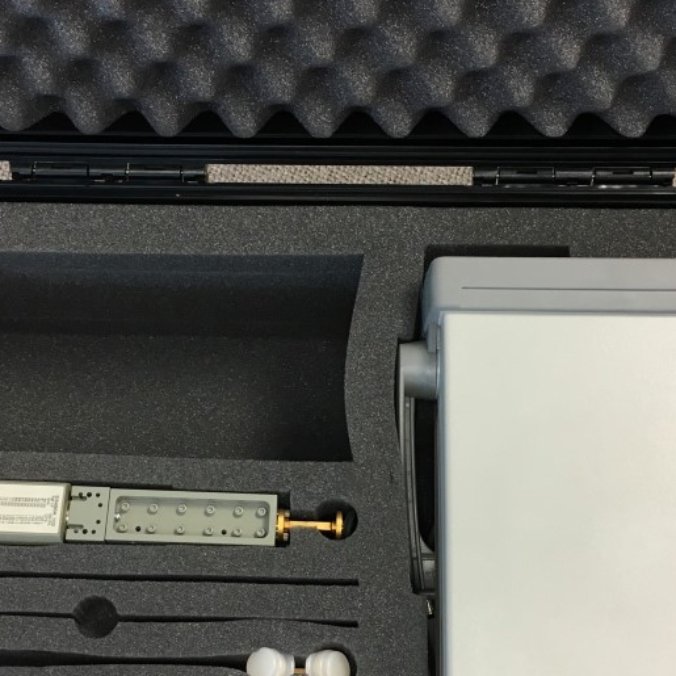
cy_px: 445
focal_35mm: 51
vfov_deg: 33.1
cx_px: 323
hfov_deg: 33.4
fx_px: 1127
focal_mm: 4.15
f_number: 2.2
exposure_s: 1/30
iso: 64
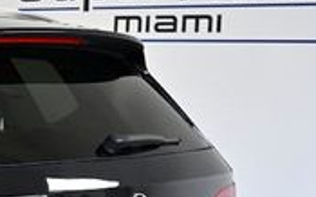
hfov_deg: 13.7
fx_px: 1222
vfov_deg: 9.1
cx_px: -184
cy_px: 250
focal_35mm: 142
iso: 2000
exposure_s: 1/1000
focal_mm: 38
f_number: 5
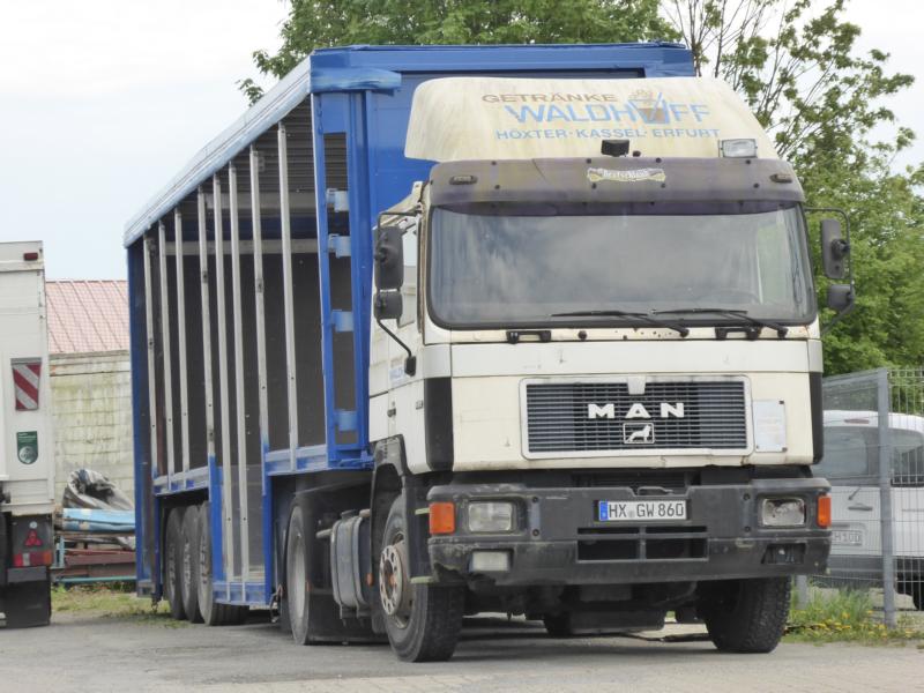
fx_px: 4244
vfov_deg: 9.3
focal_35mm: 159
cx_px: 462
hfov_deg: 12.4
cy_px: 346
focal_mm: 25.6
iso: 200
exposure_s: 1/250
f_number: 5.4
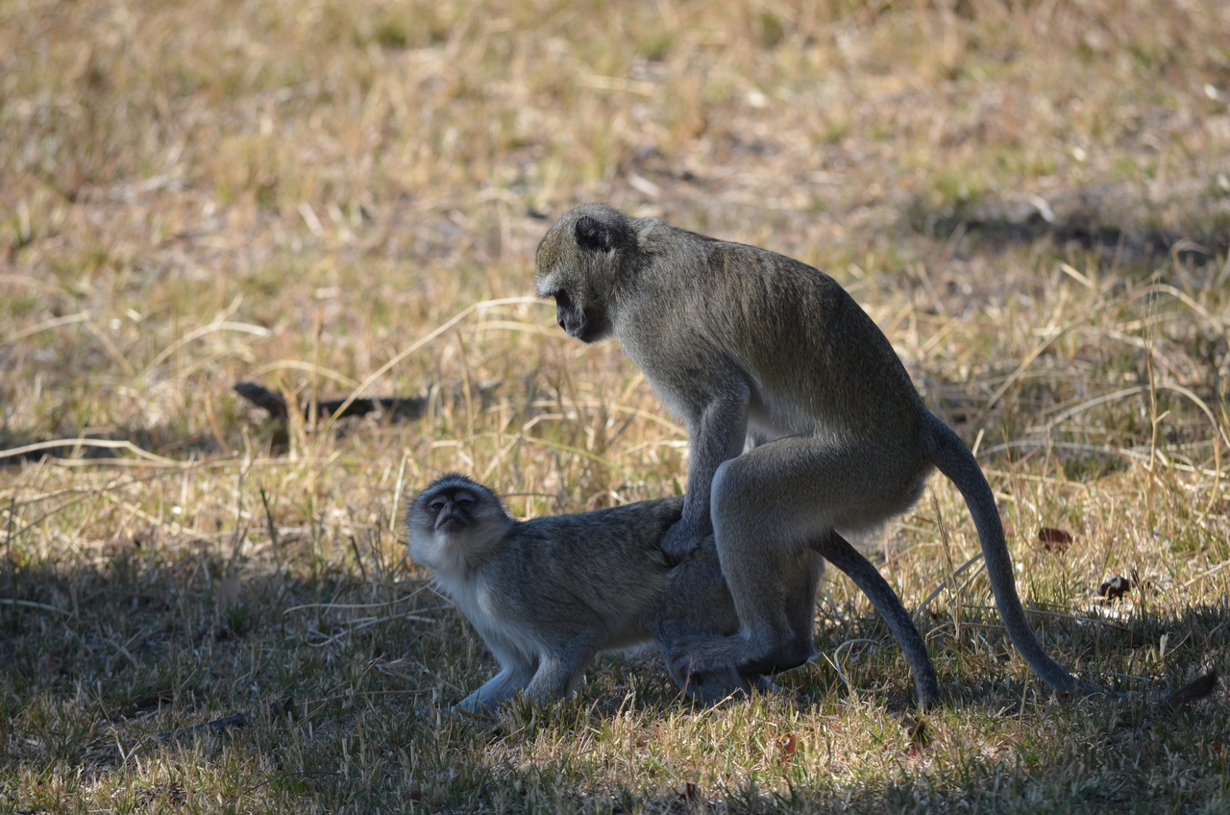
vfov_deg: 4.3
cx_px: 615
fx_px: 10741
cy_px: 408
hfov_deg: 6.6
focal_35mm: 315
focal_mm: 210
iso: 200
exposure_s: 1/500
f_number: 5.6
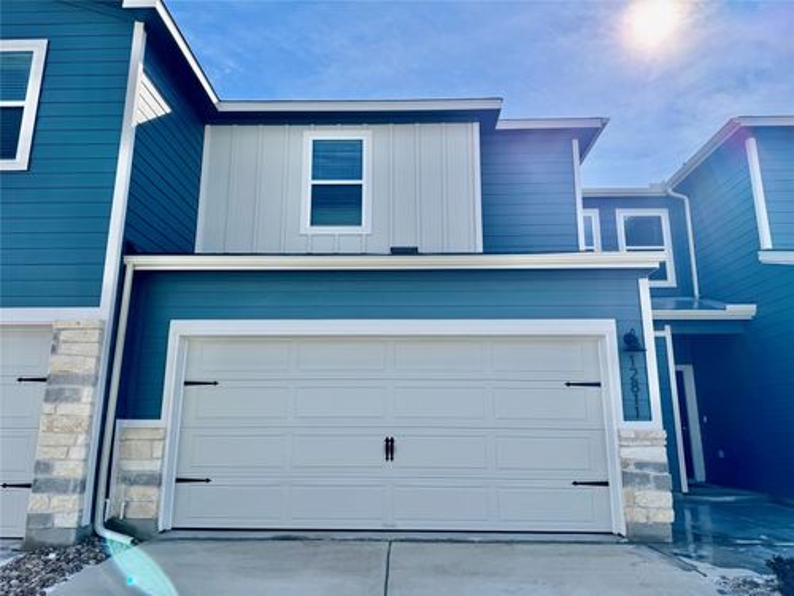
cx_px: 397
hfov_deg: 71.6
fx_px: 550
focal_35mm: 24
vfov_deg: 56.8
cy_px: 298
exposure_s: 1/4608
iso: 80
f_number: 1.78
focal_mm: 6.76
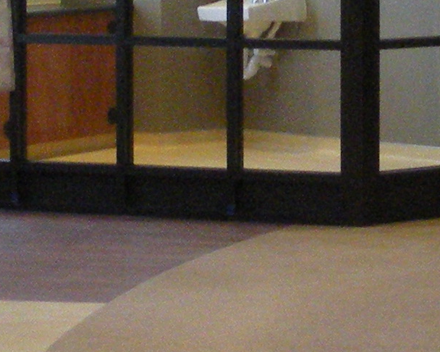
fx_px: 2747
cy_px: -23
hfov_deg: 9.1
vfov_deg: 7.3
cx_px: 488
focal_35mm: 211
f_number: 3.5
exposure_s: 1/61.3
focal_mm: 6.3
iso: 373
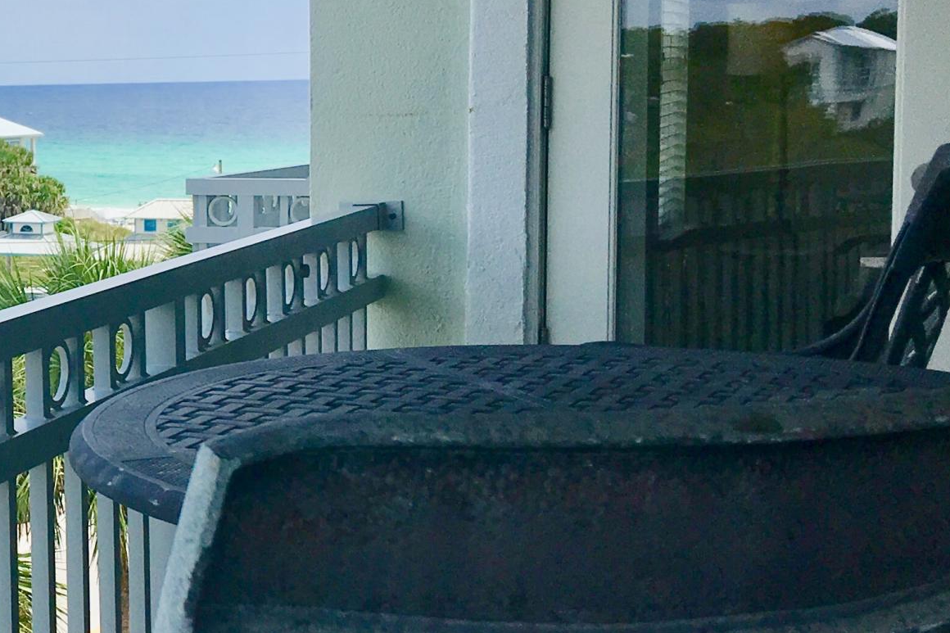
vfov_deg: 17.5
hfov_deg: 23.8
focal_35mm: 78
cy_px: 274
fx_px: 2058
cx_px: -181
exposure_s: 1/1923
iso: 25
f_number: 2.2
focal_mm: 4.15
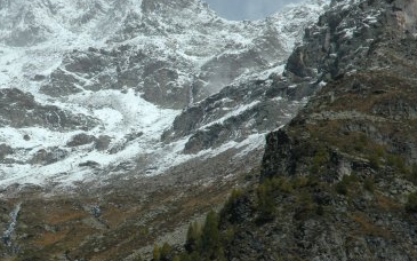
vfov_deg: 6.2
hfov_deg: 9.9
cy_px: 149
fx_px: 2398
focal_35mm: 211
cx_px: 72
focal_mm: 70
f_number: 11
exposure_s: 1/500
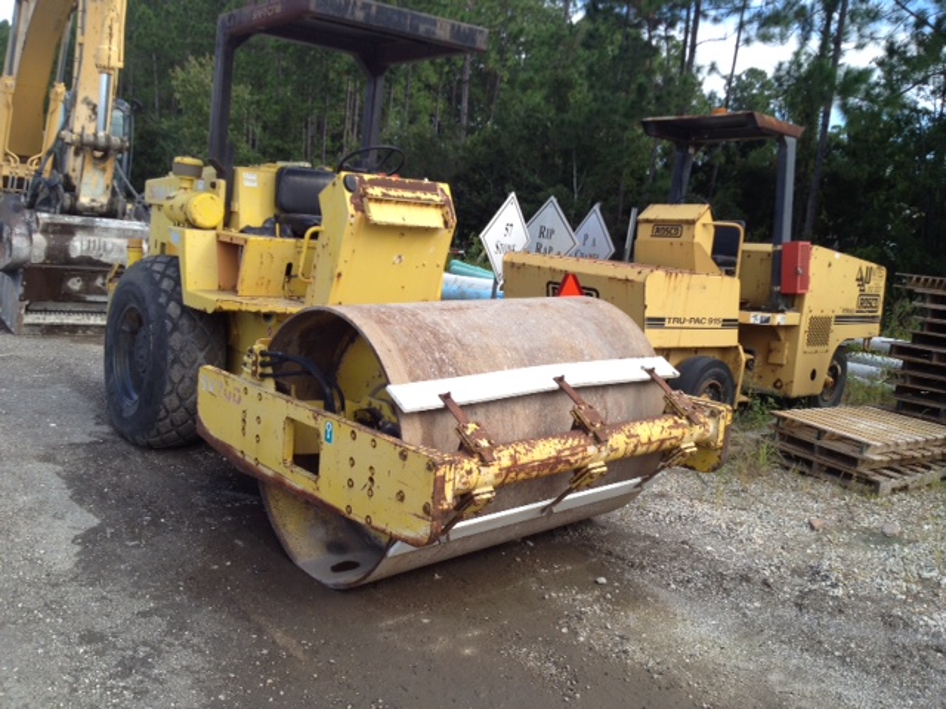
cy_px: 354
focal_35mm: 35
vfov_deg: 40.7
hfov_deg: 52.6
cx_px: 473
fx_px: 956
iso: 50
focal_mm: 4.28
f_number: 2.4
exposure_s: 1/557
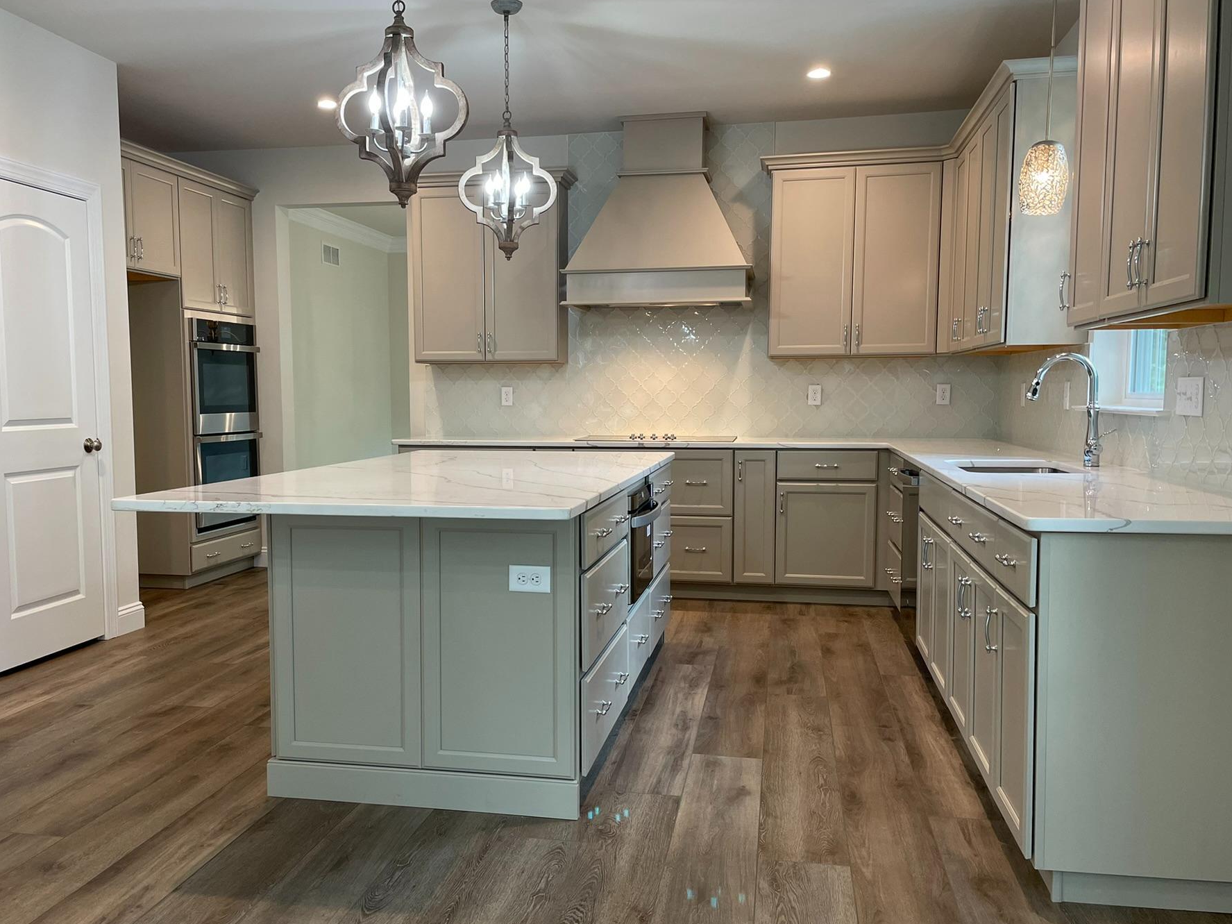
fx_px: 1068
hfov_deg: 59.8
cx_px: 554
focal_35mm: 30
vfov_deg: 46.8
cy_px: 494
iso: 100
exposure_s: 1/60
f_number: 1.6
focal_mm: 4.2
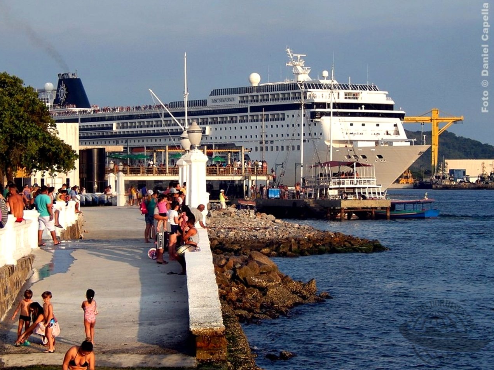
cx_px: 246
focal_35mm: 143
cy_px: 184
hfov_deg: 13.8
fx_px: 2041
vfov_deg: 10.4
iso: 125
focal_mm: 25.3
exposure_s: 1/640
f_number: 4.9
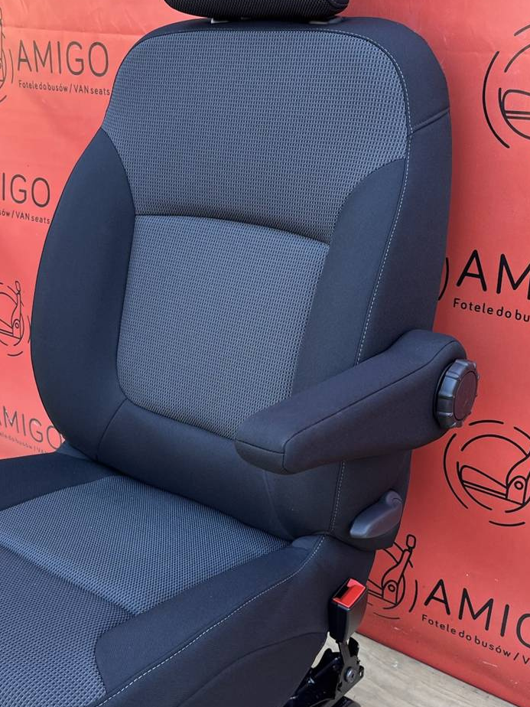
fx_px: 919
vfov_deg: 42.0
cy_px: 394
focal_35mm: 45
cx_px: 226
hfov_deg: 32.1
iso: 64
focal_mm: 5.1
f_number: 1.6
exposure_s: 1/122
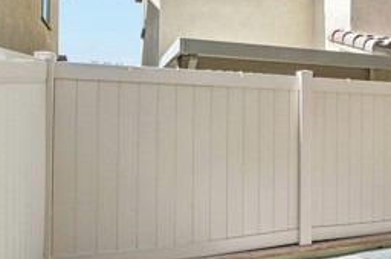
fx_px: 380
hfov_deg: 50.5
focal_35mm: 35
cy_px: 122
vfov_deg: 37.7
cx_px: 324
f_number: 9
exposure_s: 1/125
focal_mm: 14
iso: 100
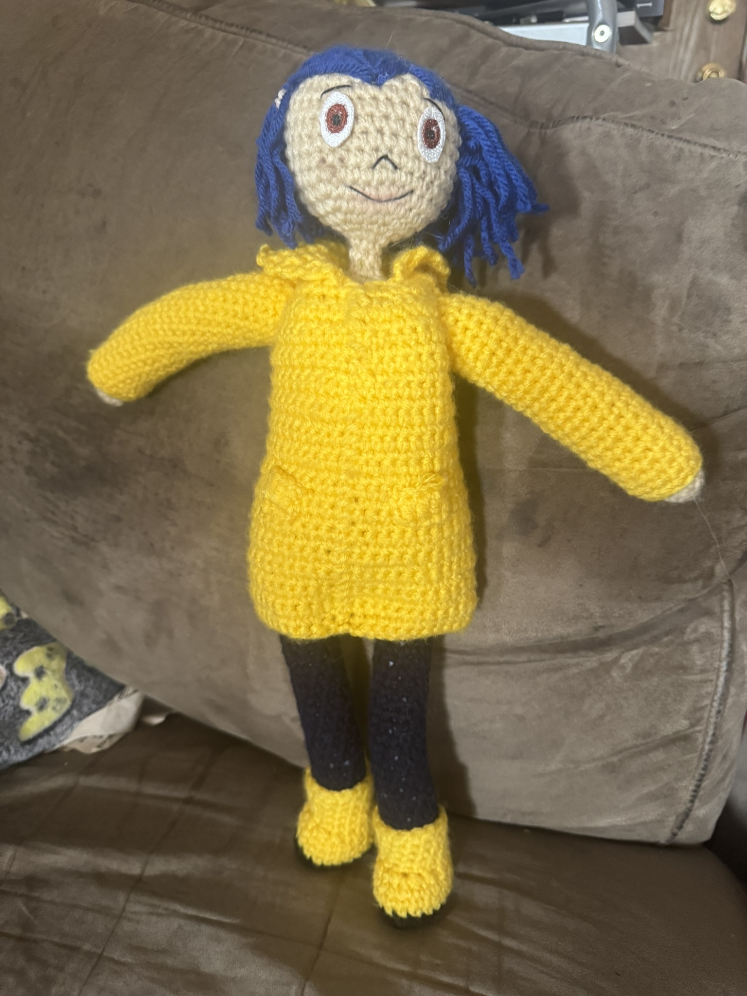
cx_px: 374
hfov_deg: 56.8
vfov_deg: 71.6
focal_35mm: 24
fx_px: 691
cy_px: 498
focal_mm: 6.76
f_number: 1.78
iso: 500
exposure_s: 1/60
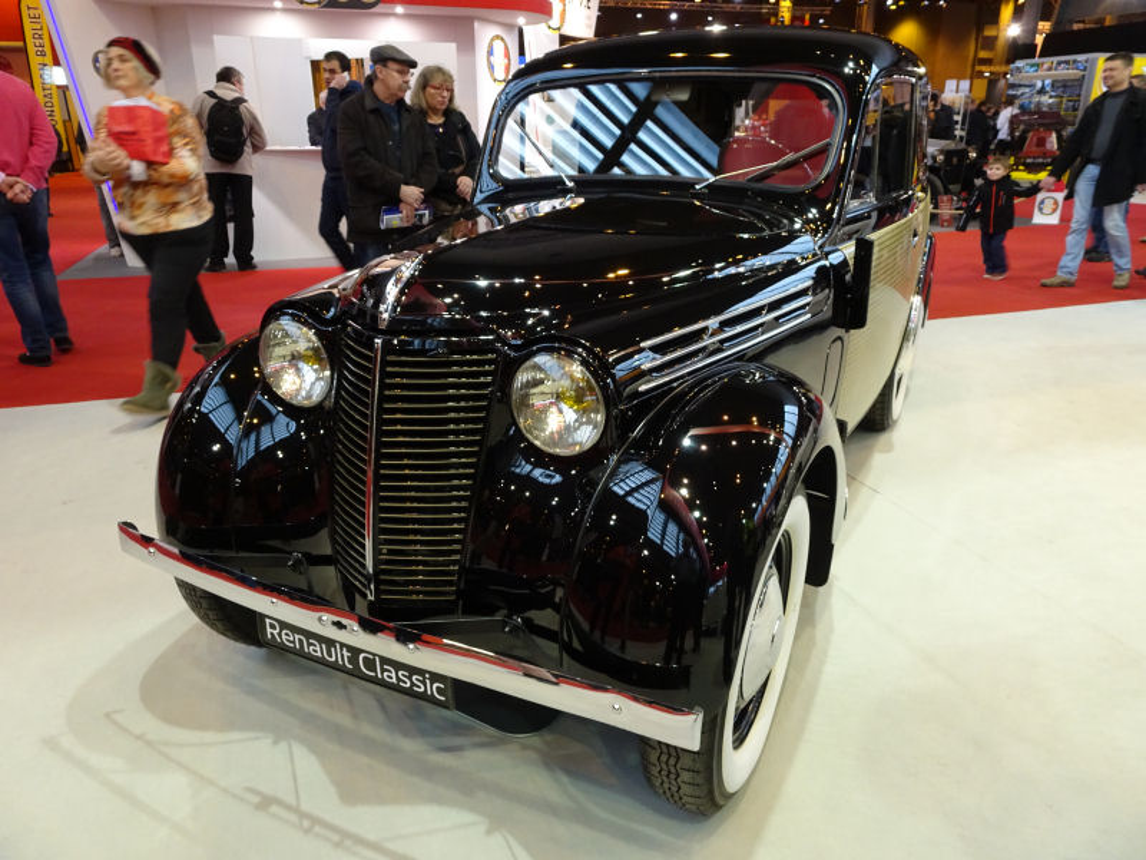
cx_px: 573
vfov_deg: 56.8
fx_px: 795
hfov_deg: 71.6
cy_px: 430
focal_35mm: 24
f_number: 3.5
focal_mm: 4.1
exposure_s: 1/30
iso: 250
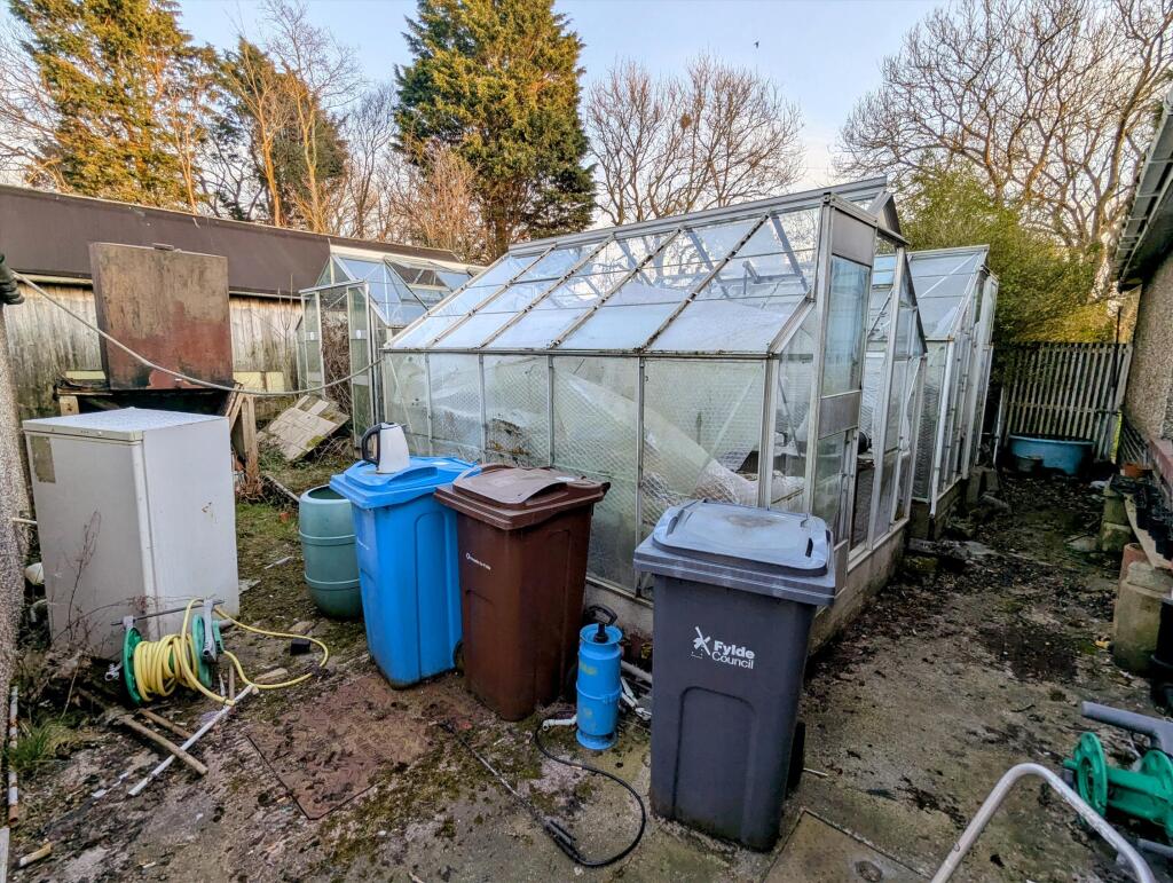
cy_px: 442
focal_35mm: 16
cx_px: 586
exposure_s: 1/163
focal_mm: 2.35
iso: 54
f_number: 2.2
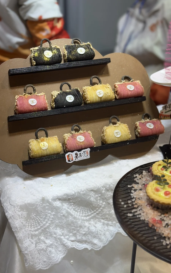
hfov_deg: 25.3
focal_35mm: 51
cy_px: 137
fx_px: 380
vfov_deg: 39.6
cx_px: 90
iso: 50
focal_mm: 6.76
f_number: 1.78
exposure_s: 1/166
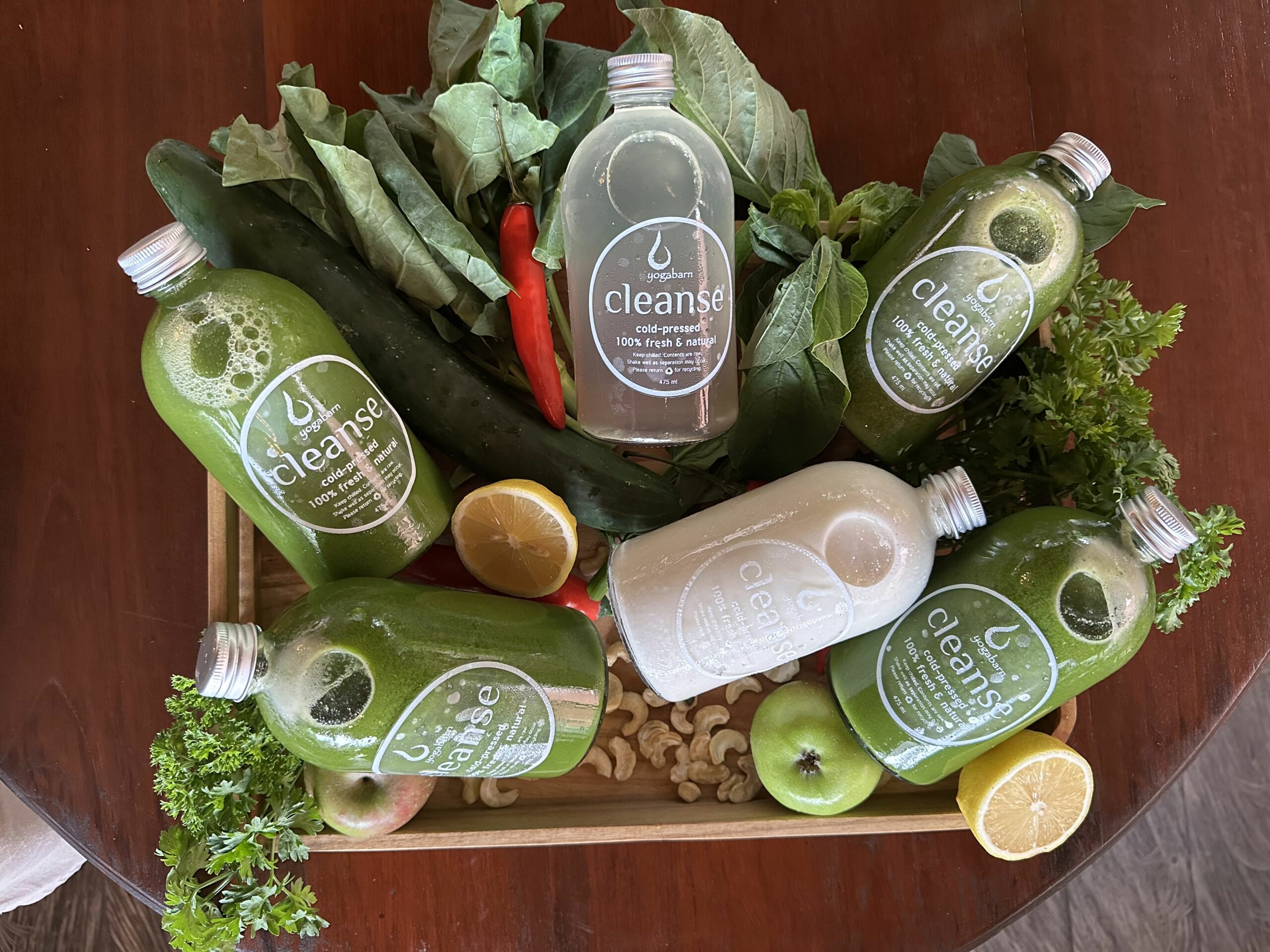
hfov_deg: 71.6
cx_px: 635
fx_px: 881
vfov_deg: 56.8
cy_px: 476
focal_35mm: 24
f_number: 1.78
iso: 640
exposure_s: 1/50
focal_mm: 6.86
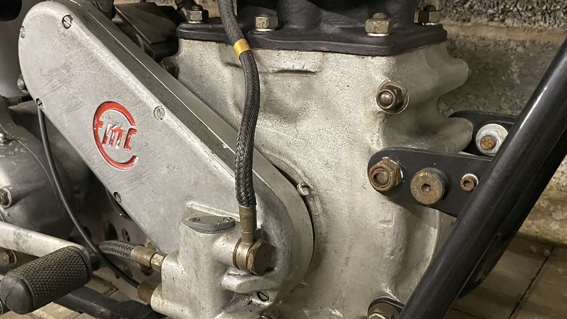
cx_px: 246
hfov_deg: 49.3
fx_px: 616
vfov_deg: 28.8
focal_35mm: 41
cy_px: 210
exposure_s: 1/25
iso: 640
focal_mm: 4.2
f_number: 1.6
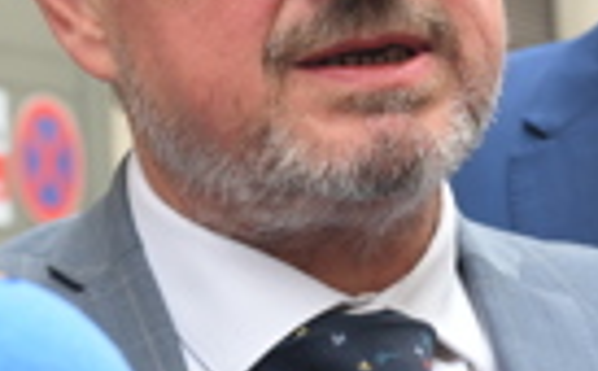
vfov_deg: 7.5
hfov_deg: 12.1
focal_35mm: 173
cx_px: 445
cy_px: 384
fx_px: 2807
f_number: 4.5
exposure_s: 1/250
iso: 640
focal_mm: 33.5
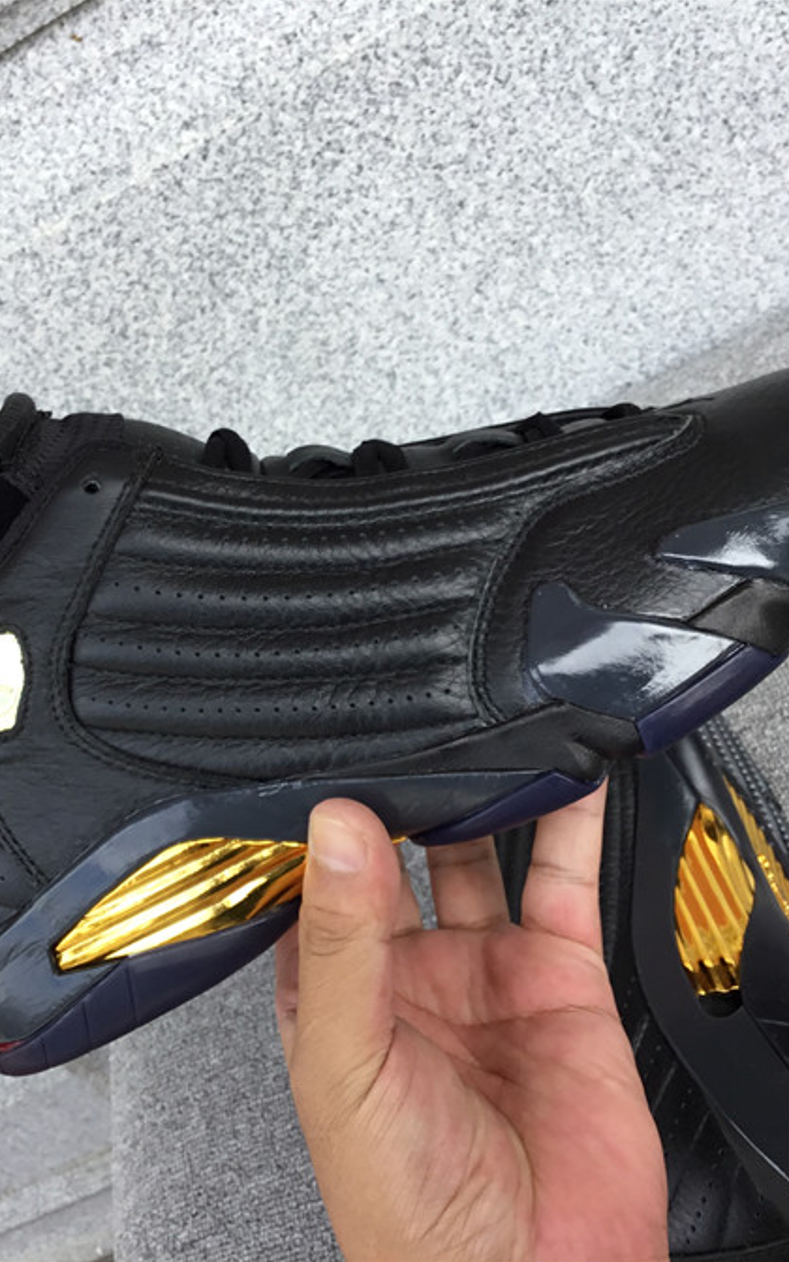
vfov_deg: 45.3
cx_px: 276
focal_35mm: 44
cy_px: 630
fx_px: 1514
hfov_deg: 29.1
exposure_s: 1/227
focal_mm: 3.3
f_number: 2.4
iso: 25
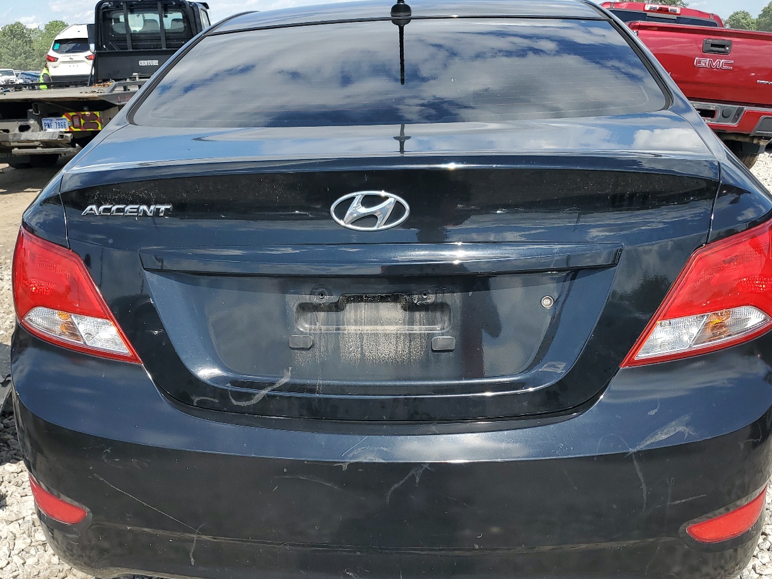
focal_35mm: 34
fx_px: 758
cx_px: 390
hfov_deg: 54.0
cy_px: 329
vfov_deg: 41.7
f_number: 1.5
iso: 50
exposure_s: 1/2500
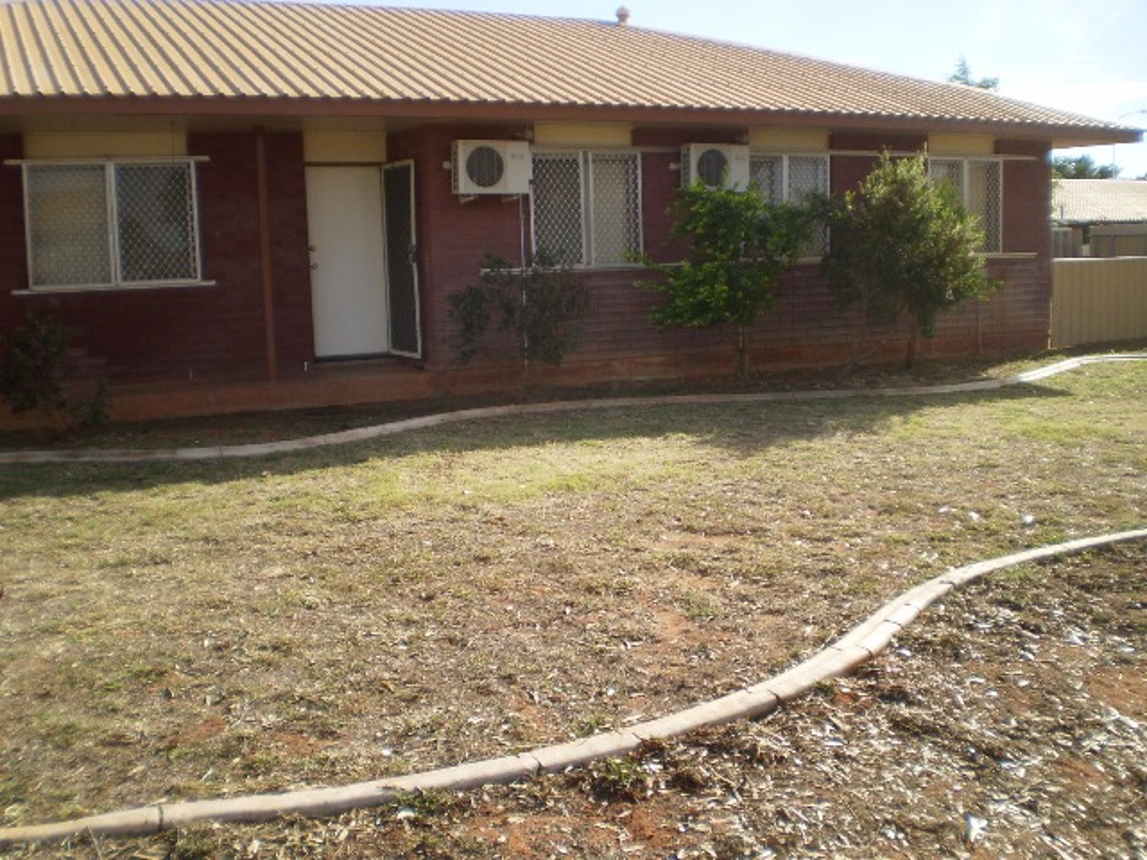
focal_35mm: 36
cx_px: 574
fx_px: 1193
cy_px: 430
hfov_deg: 51.4
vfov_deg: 39.7
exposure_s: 1/800
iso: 64
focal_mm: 6.3
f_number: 3.1
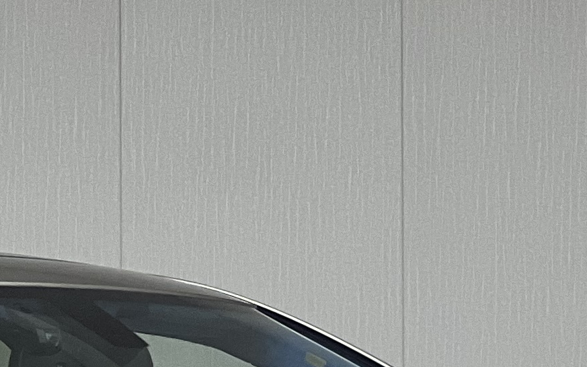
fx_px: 6032
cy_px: 699
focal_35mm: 377
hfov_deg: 5.6
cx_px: 47
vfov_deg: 3.5
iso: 80
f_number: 2.8
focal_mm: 9
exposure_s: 1/83
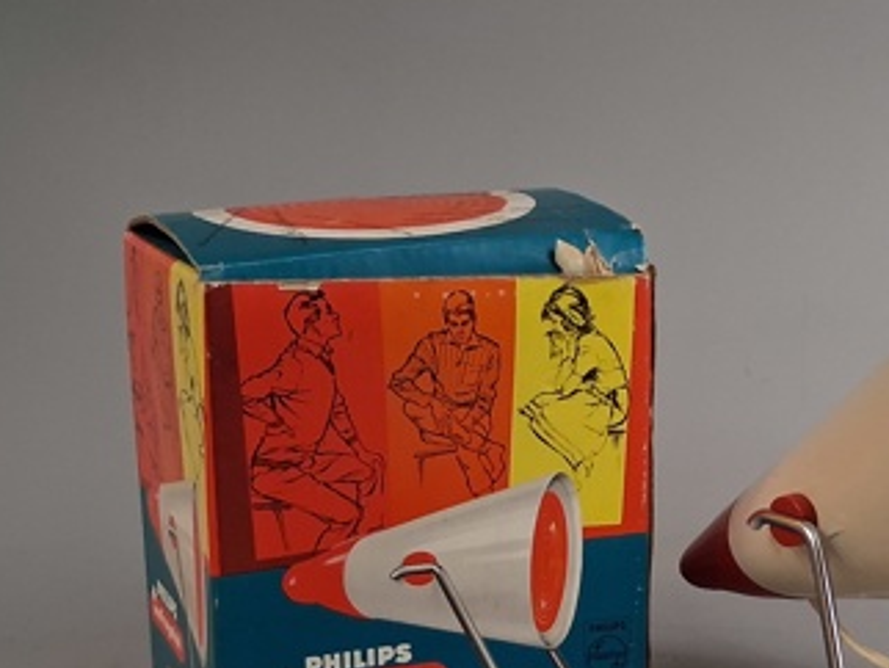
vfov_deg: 21.7
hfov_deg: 27.6
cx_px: 845
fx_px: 1722
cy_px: 544
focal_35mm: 67
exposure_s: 1/100
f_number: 1.8
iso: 400
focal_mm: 4
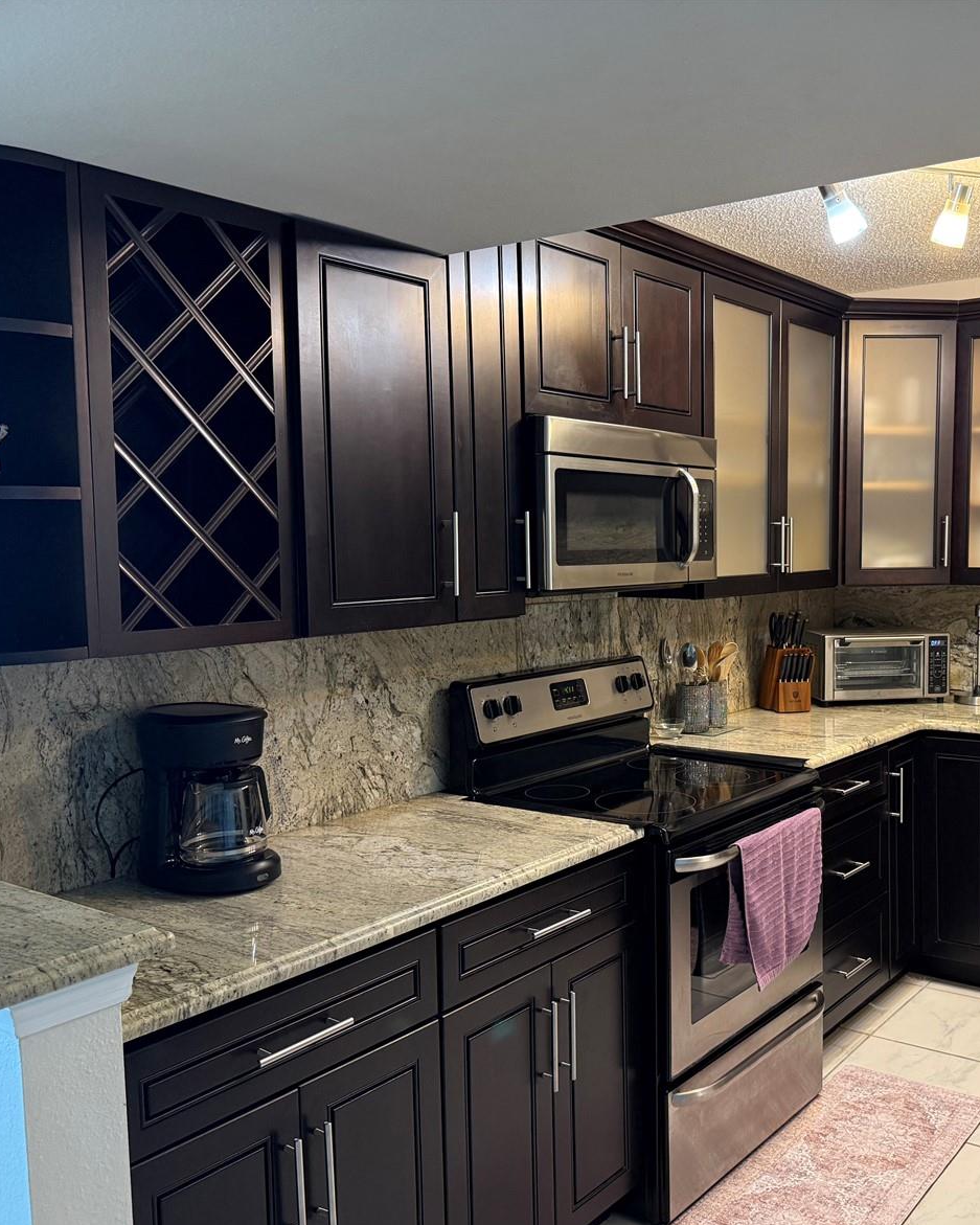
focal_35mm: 32
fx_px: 1160
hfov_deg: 44.9
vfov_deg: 55.7
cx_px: 676
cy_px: 626
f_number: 1.78
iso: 250
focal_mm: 6.76
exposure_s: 1/60
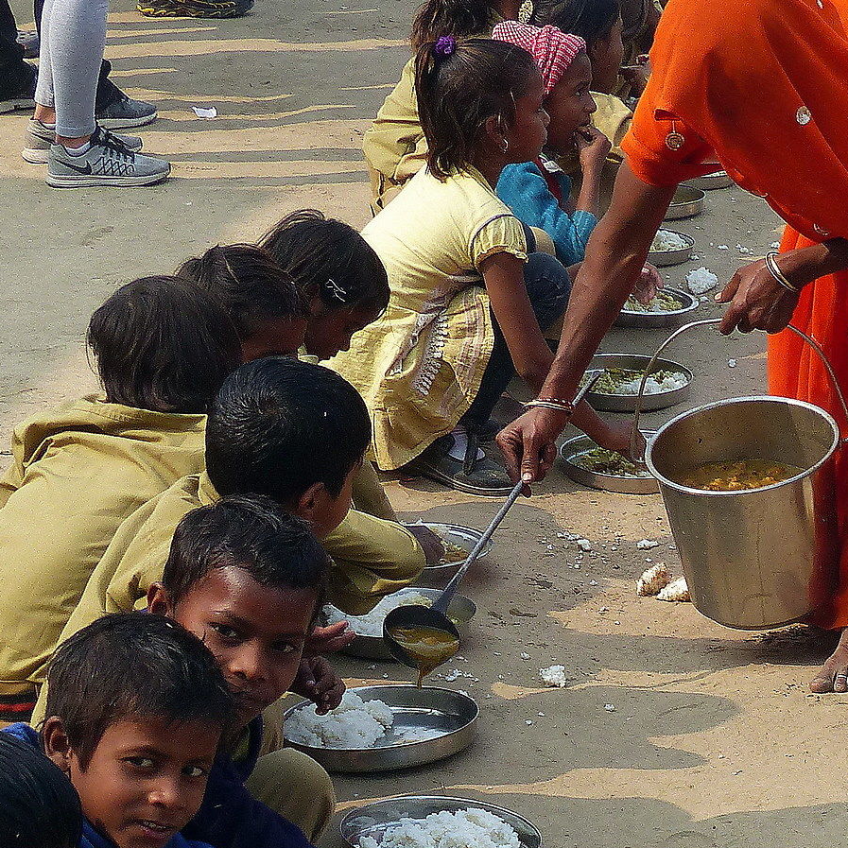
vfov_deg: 14.1
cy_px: 749
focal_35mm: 123
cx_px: 850
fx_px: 3409
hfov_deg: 14.0
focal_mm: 9.4
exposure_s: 1/500
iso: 100
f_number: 4
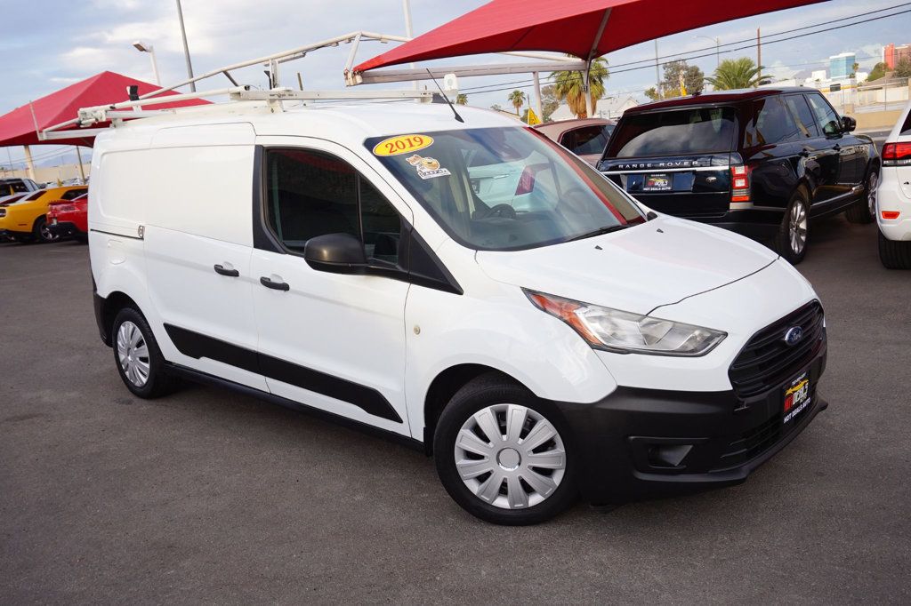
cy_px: 303
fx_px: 759
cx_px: 456
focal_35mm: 30
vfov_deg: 43.6
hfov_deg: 61.9
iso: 100
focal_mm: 20
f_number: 6.3
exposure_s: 1/60
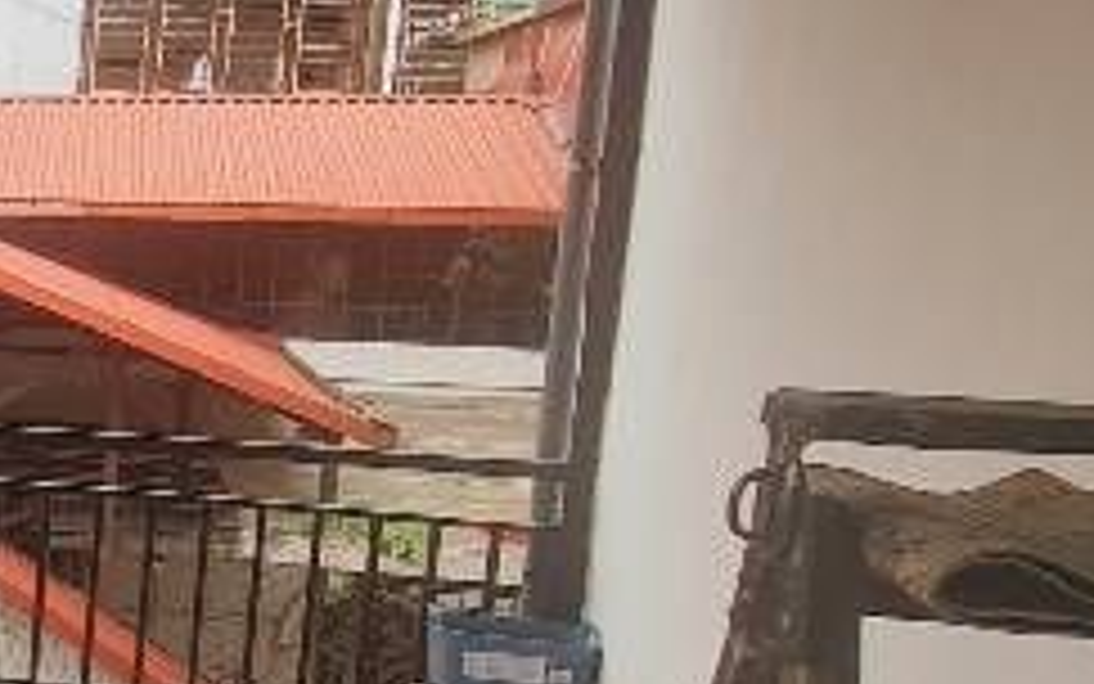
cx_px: -873
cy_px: 423
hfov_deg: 21.9
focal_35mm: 58
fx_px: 1730
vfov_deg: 22.3
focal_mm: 2.2
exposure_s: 1/100
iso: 64
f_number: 2.2
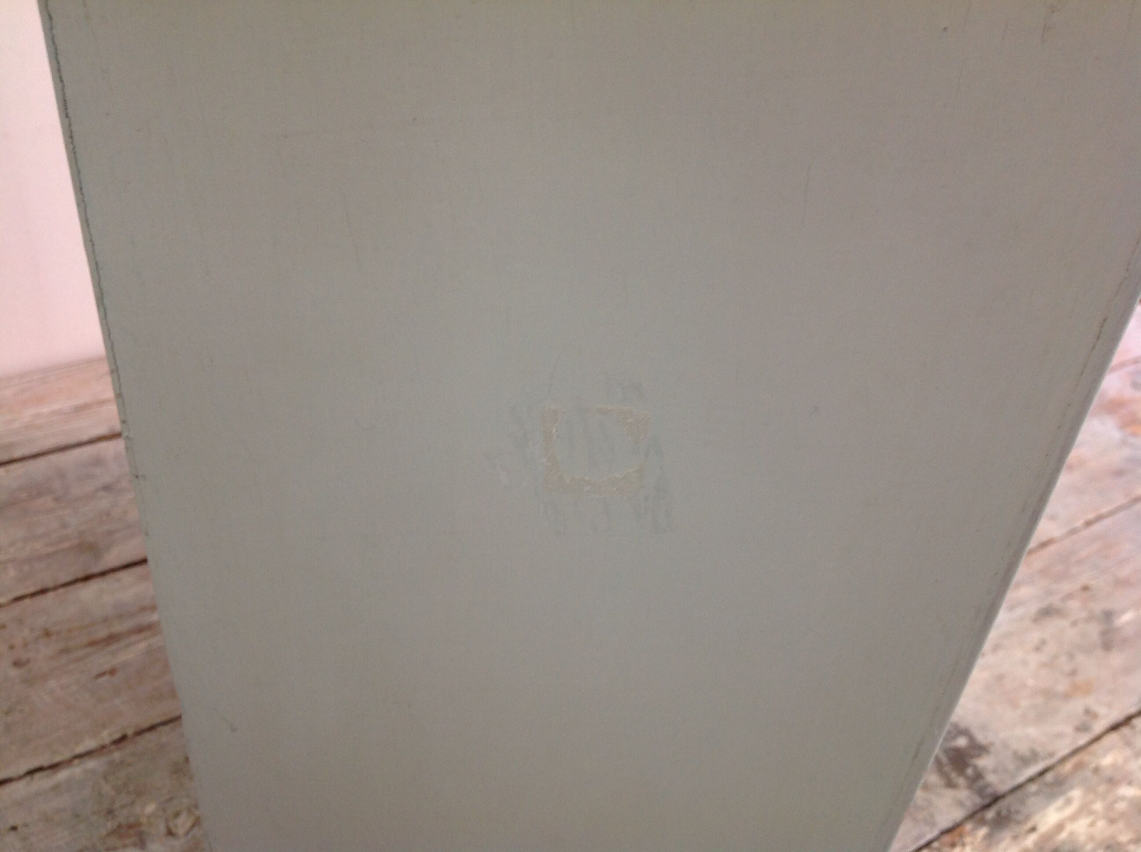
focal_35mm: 35
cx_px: 570
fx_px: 1152
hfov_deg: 52.7
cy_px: 426
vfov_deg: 40.6
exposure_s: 1/15
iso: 64
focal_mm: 4.28
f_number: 2.4
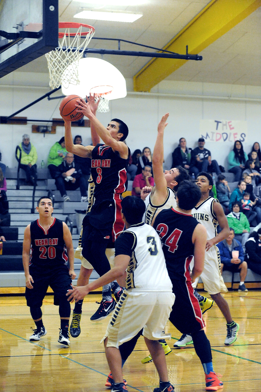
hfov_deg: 15.2
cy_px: 196
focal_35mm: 90
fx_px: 980
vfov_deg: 22.6
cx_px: 130
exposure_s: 1/640
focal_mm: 90
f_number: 4.5
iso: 6400
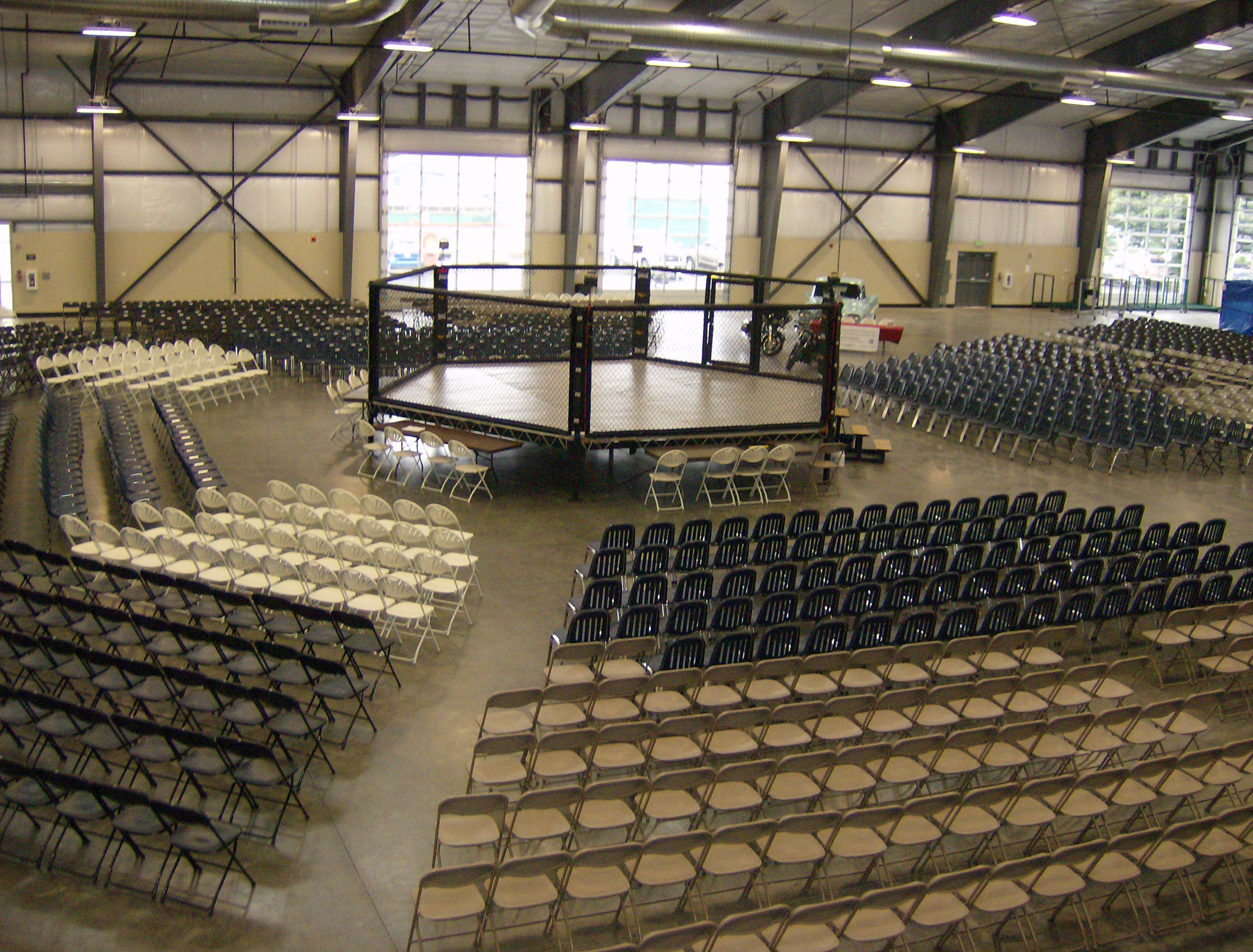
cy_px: 476
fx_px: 1309
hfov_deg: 51.1
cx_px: 626
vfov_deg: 40.0
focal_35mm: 36
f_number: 2.8
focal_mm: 6
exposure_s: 1/60
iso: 200
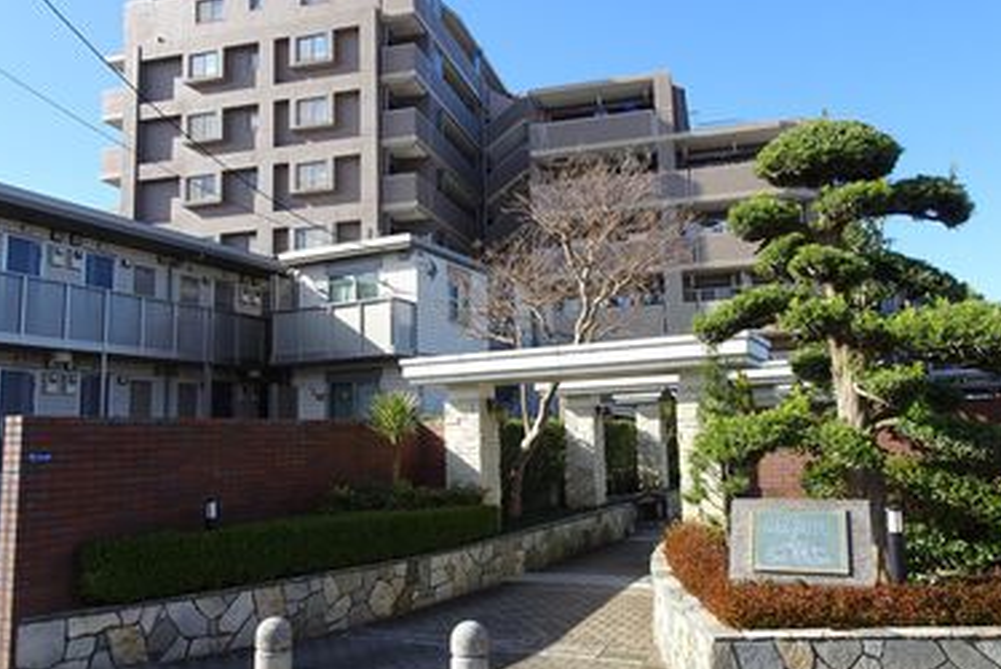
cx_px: 527
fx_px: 779
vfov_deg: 46.5
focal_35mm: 28
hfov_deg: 65.4
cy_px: 333
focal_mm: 4.1
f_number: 3.5
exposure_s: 1/400
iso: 80
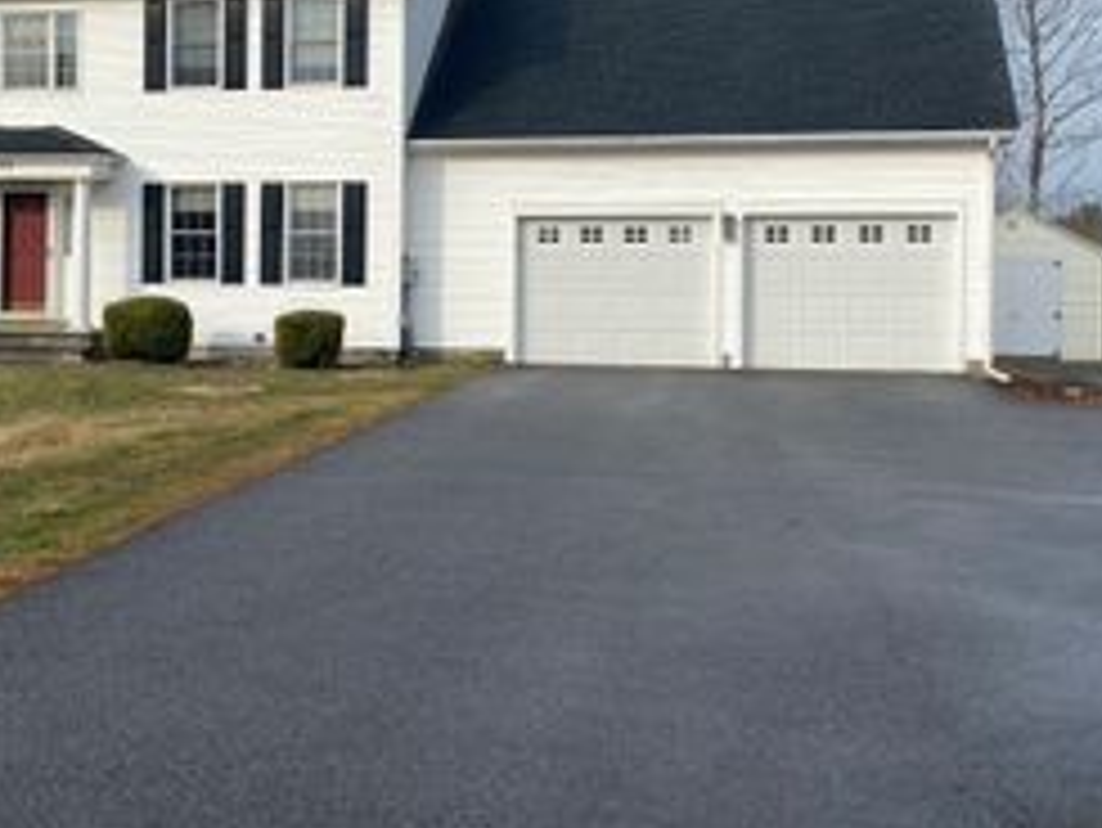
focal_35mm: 53
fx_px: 1688
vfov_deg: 27.5
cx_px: 319
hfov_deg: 35.6
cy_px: 313
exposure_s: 1/1838
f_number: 1.8
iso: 32
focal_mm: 4.25
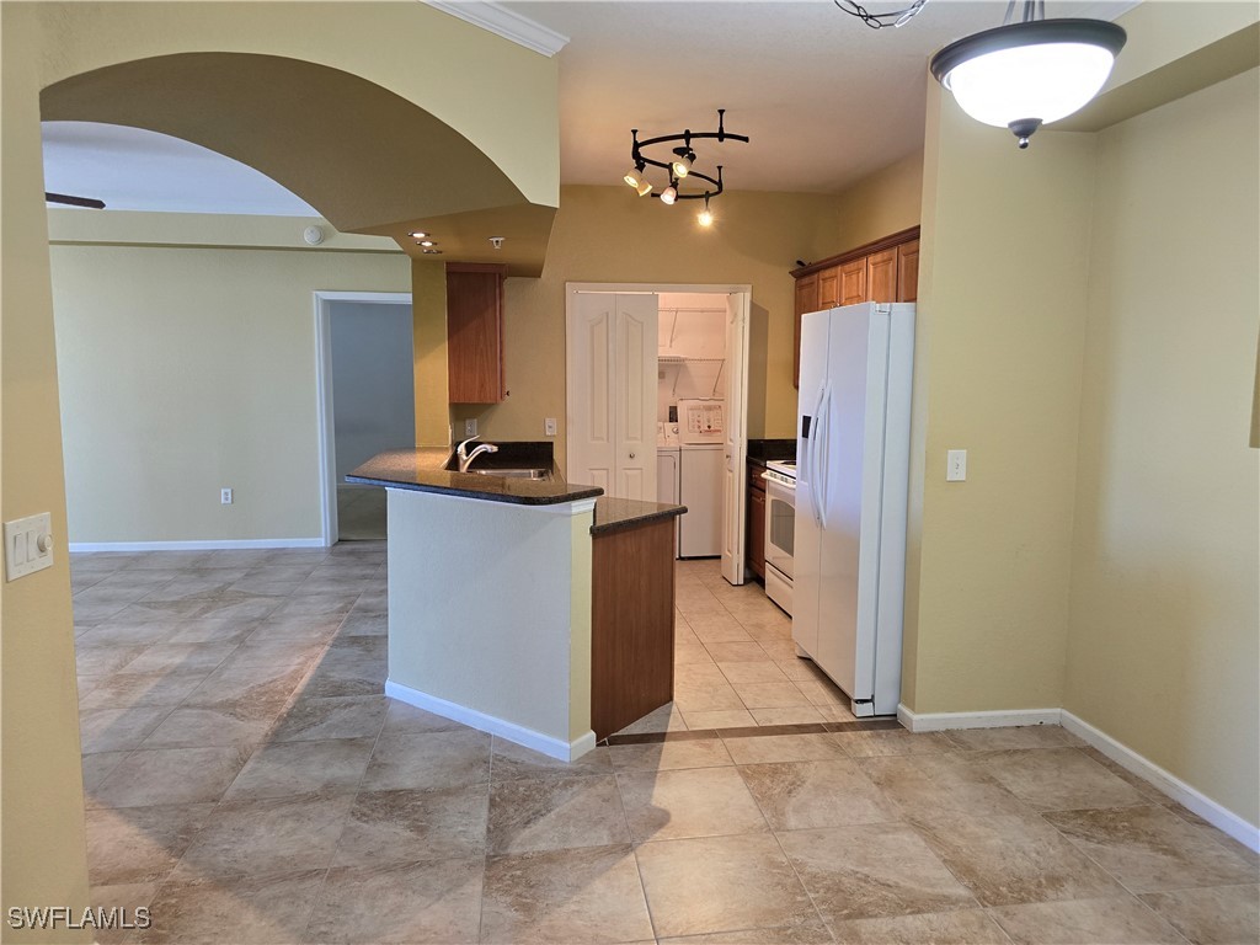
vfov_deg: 58.9
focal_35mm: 23
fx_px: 837
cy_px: 472
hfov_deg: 73.9
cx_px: 630
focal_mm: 6.3
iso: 500
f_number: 1.7
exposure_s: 1/120
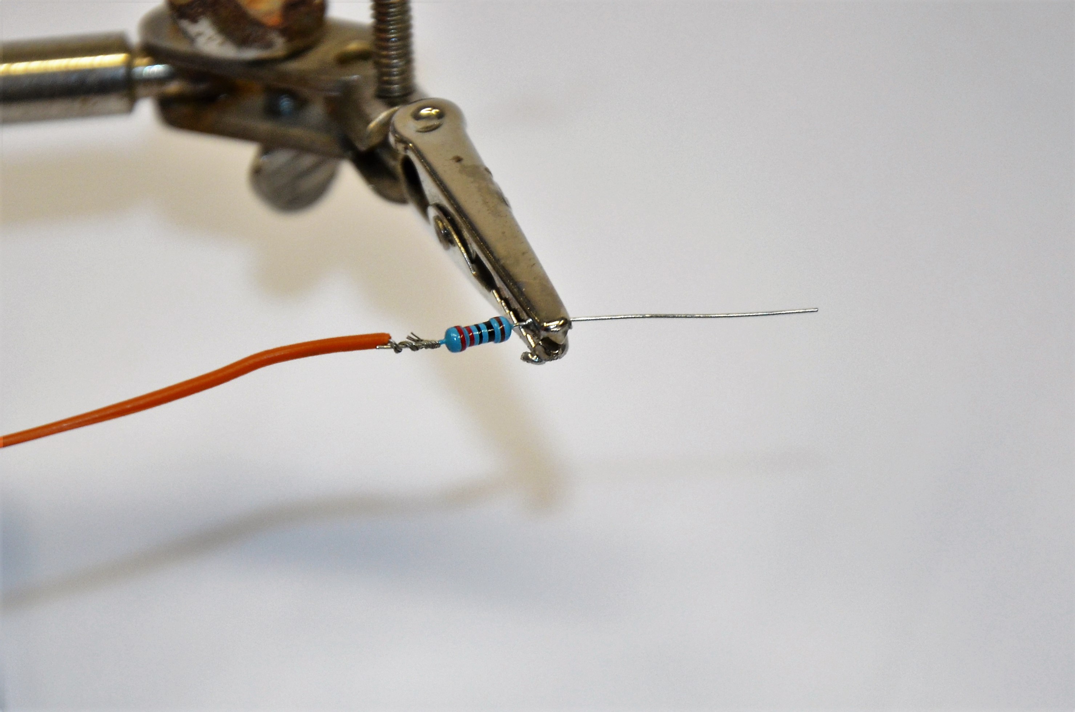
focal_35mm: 158
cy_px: 356
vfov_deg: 8.7
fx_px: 4693
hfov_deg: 13.1
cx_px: 538
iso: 1000
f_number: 5.6
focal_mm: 105
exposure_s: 1/80
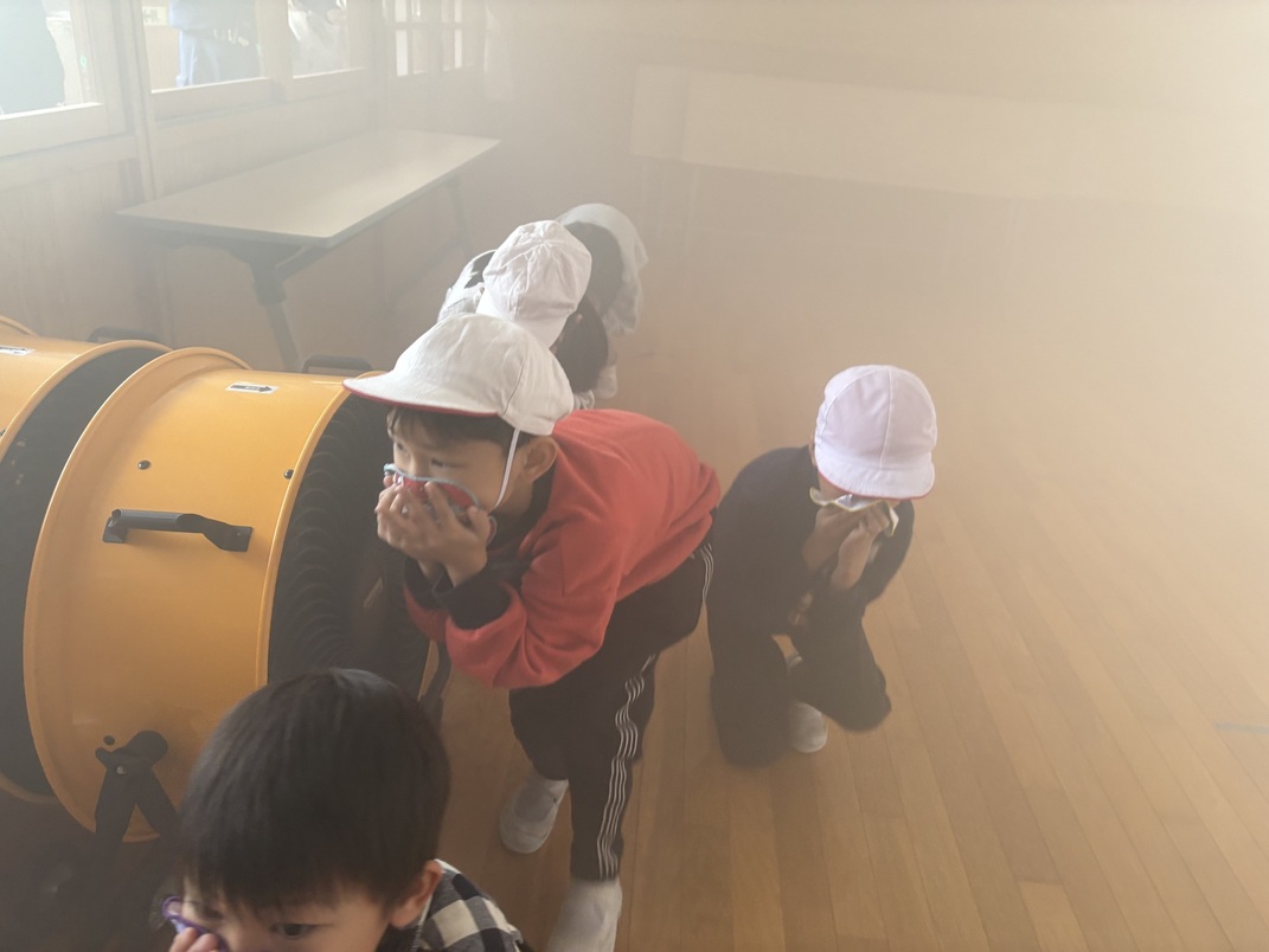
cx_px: 634
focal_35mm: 26
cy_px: 476
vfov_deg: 53.1
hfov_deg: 67.3
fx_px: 953
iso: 125
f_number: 1.6
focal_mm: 5.96
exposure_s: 1/79
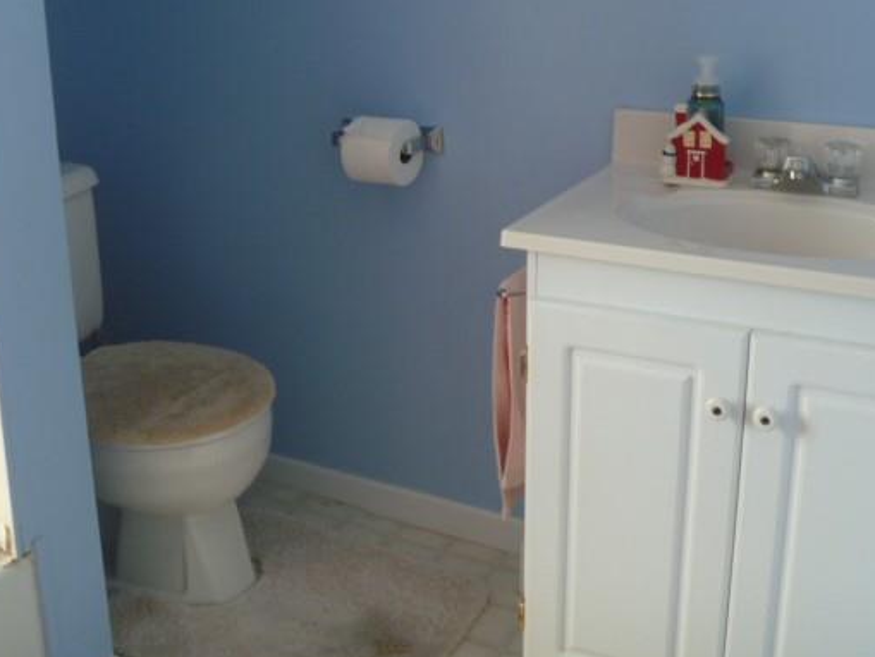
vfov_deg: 32.8
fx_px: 1112
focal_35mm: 44
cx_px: 416
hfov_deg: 42.9
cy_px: 260
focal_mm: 6.3
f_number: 3.5
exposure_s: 1/30
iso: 160
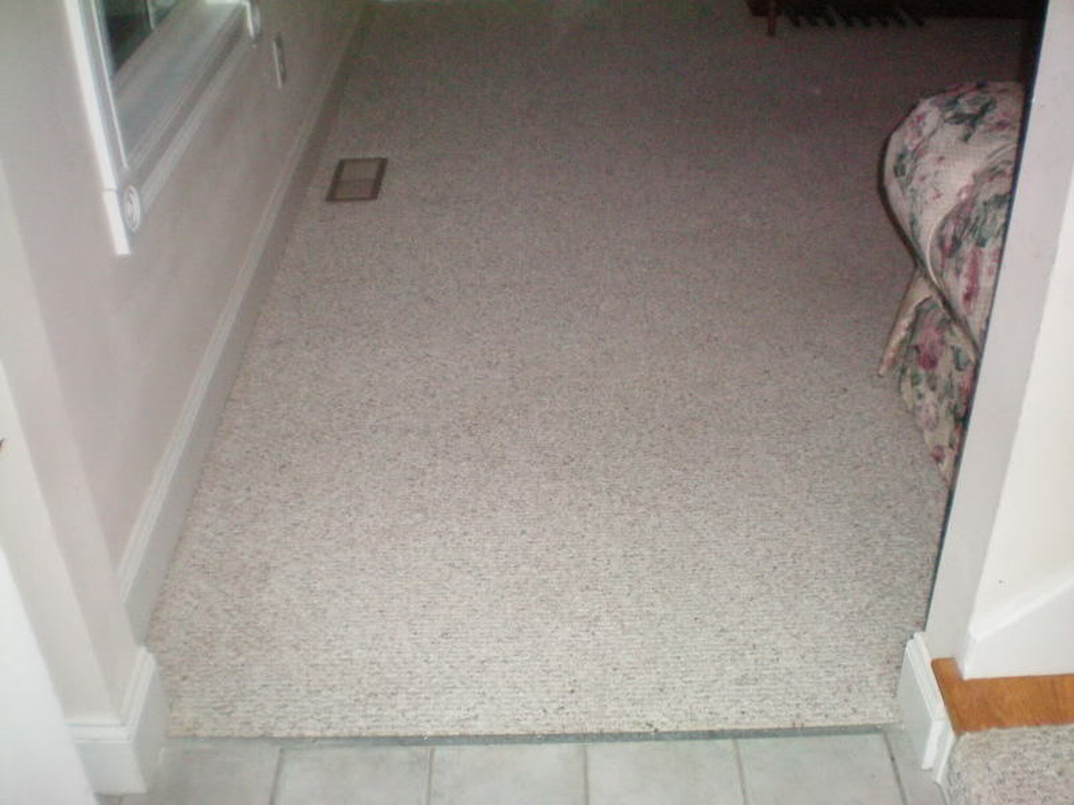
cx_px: 537
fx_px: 1179
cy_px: 402
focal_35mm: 38
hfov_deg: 49.0
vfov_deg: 37.7
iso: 400
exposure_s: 1/60
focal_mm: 6.3
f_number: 3.1
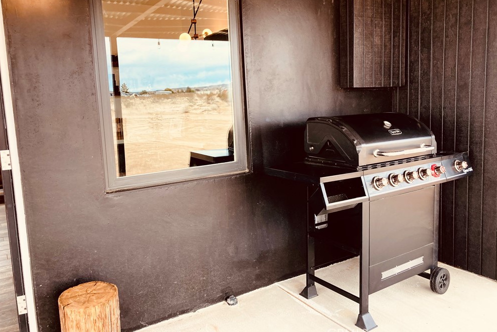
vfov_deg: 43.6
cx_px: 252
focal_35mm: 30
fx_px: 414
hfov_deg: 61.9
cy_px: 148
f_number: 1.8
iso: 80
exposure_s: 1/120
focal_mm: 3.99
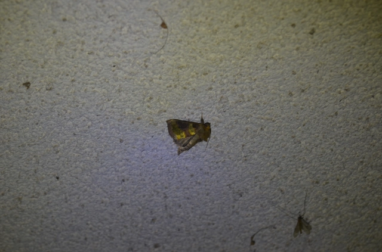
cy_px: 126
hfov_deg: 24.7
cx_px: 191
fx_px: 873
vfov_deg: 16.5
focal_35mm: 82
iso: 140
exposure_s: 1/60
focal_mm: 55
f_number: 8
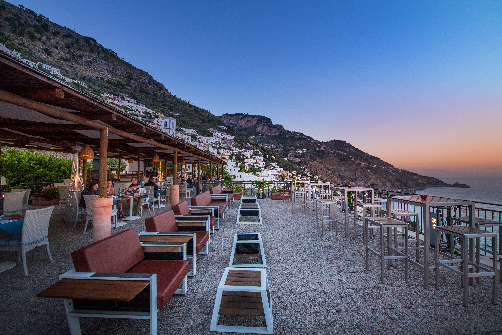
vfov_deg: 81.3
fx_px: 195
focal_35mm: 14
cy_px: 168
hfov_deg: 104.2
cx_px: 251
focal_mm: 14
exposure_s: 1/160
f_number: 7.1
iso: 250
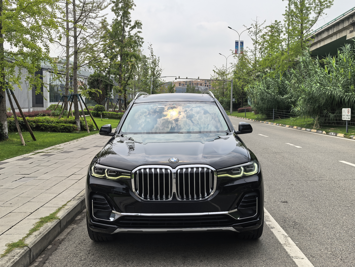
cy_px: 134
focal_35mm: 37
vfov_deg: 38.7
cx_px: 178
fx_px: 379
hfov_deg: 50.1
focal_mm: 6.98
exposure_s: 1/4274
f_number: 2
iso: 50
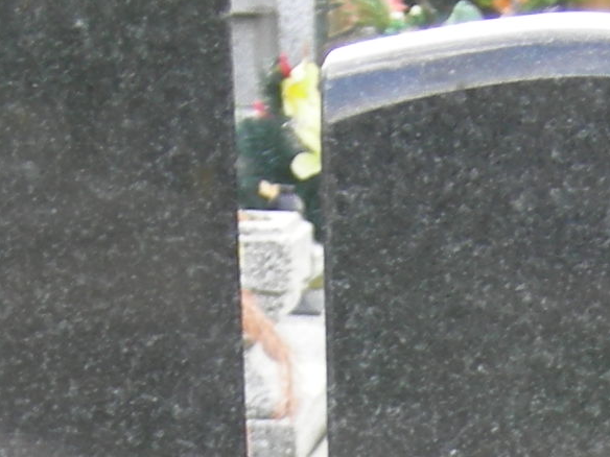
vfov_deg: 5.0
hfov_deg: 6.7
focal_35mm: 293
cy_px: 962
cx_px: 682
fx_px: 5163
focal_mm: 13.7
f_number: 3.5
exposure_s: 1/59.5
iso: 64
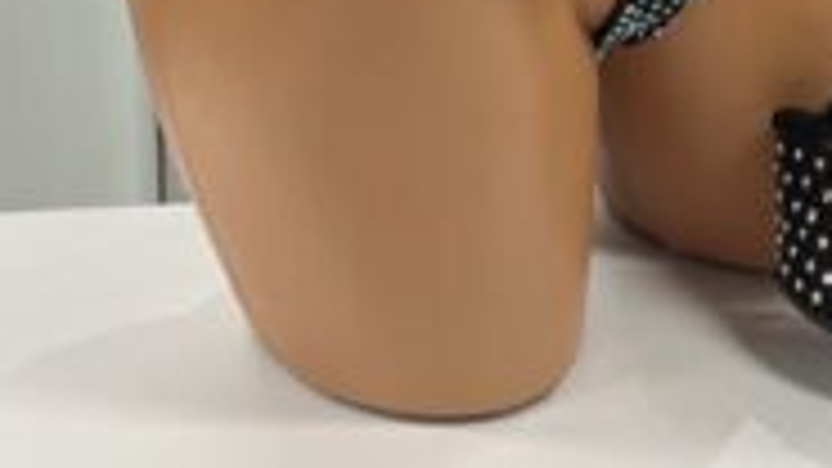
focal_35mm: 92
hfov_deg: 23.0
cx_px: 616
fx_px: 2029
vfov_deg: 11.3
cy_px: -590
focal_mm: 5.7
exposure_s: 1/60
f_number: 1.5
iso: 125
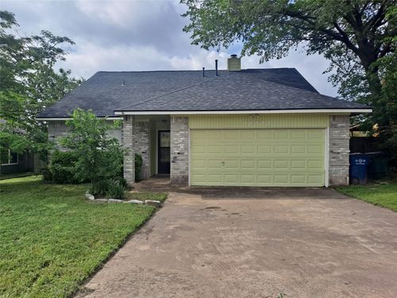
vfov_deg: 54.9
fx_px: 287
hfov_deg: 69.4
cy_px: 149
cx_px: 198
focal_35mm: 25
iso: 32
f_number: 2
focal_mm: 4.6
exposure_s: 1/1949
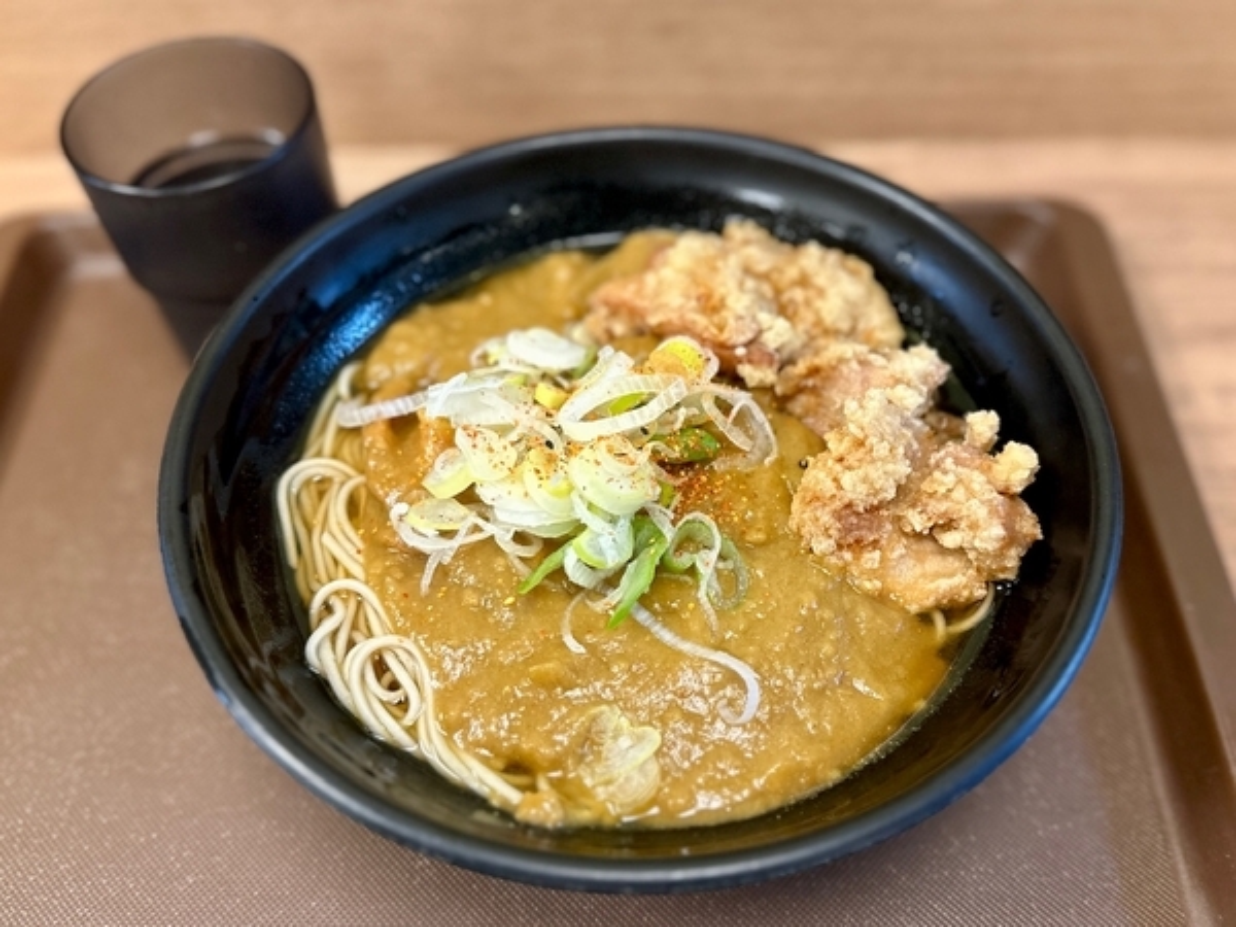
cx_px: 618
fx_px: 857
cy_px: 464
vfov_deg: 56.8
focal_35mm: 24
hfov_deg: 71.6
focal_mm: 6.86
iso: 200
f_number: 1.78
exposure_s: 1/50
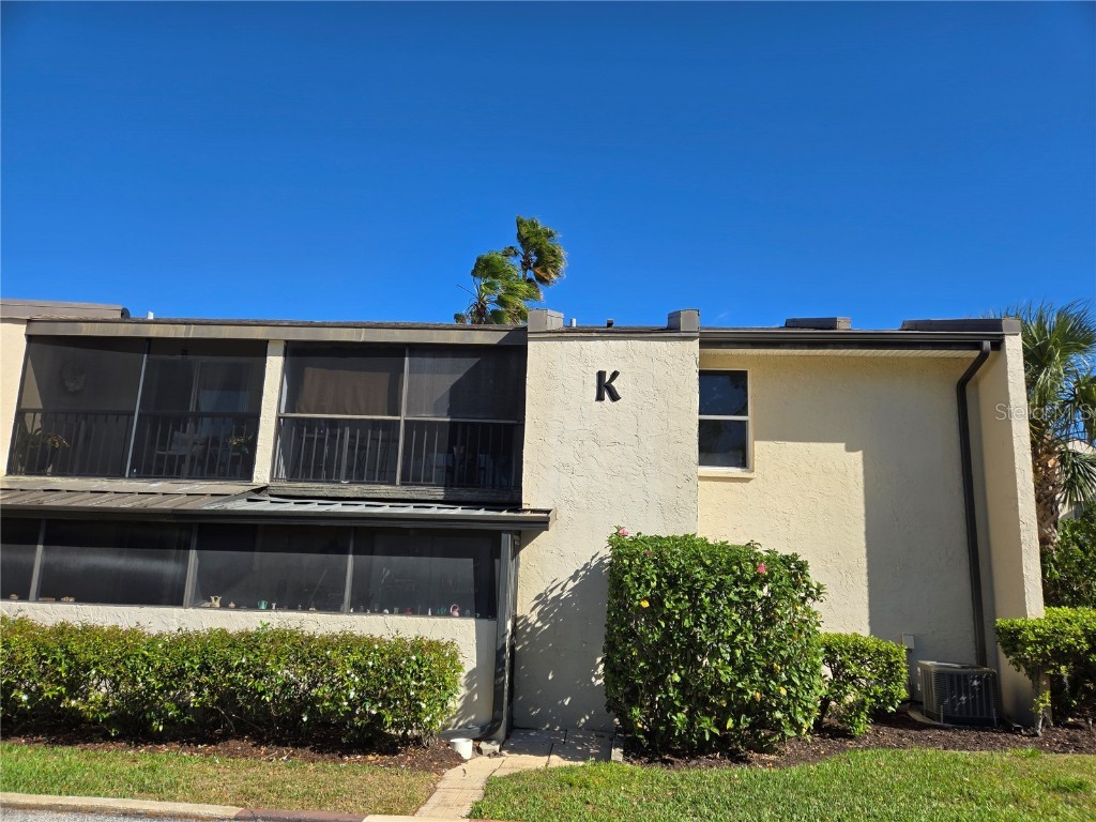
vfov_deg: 58.9
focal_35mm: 23
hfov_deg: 73.9
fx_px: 728
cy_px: 411
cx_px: 548
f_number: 1.8
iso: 25
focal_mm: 5.4
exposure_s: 1/1770
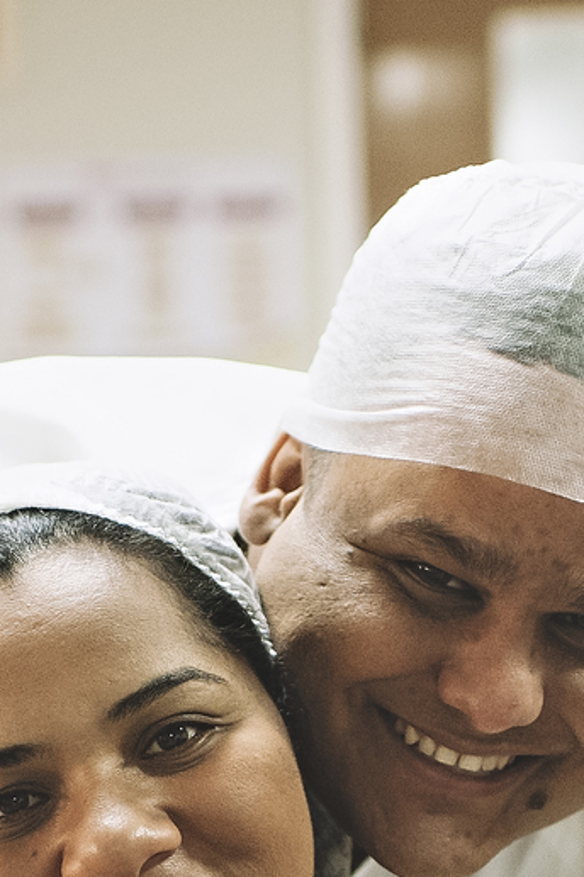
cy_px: 925
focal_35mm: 122
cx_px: 180
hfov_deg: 11.2
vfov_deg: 16.4
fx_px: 2972
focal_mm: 35
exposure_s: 1/320
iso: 1250
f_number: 2
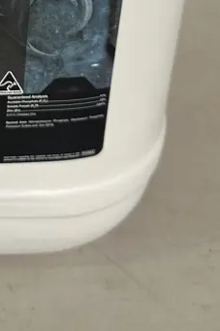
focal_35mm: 75
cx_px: -59
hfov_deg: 17.2
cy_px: -78
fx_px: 688
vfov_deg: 24.2
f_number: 1.78
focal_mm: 6.86
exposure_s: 1/100
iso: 160
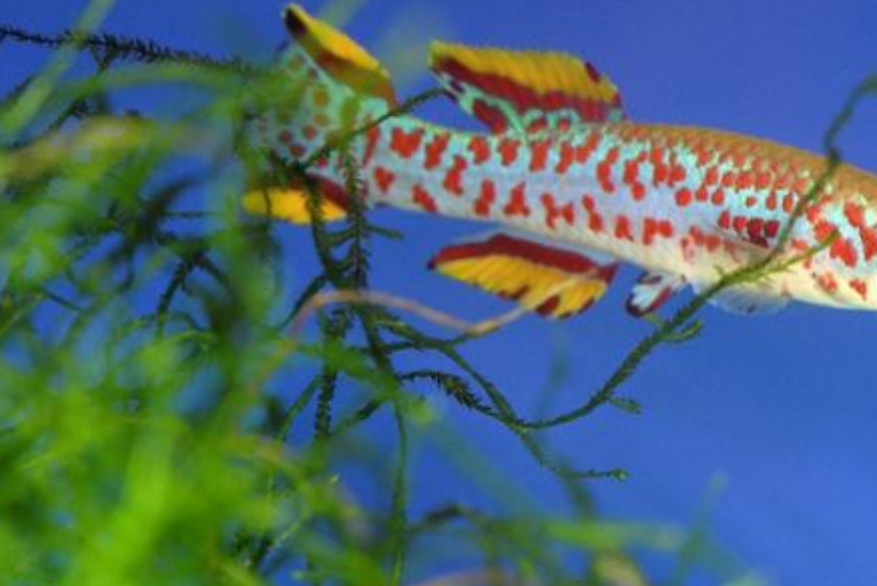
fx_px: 5624
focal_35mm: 231
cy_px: 191
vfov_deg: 6.0
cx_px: 636
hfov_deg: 8.9
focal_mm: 105
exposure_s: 1/2
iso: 640
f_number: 10
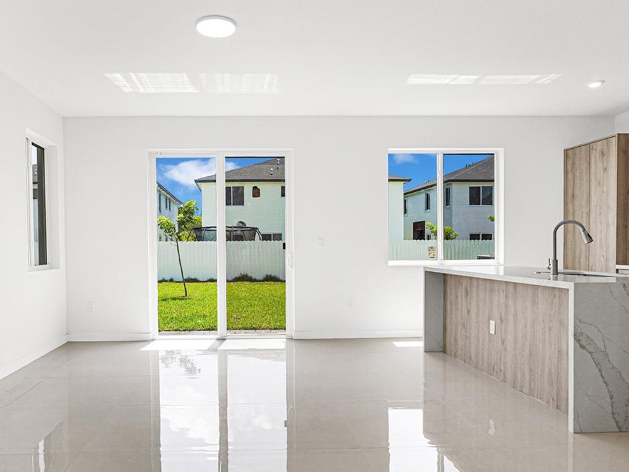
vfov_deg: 53.0
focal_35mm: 26
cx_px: 246
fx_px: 472
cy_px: 248
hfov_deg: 66.5
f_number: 7.1
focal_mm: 16
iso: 200
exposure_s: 1/30
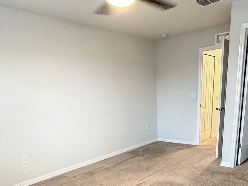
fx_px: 193
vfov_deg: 47.7
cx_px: 135
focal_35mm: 27
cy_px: 155
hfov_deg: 65.2
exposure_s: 1/60
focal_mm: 2.22
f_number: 2.2
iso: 640
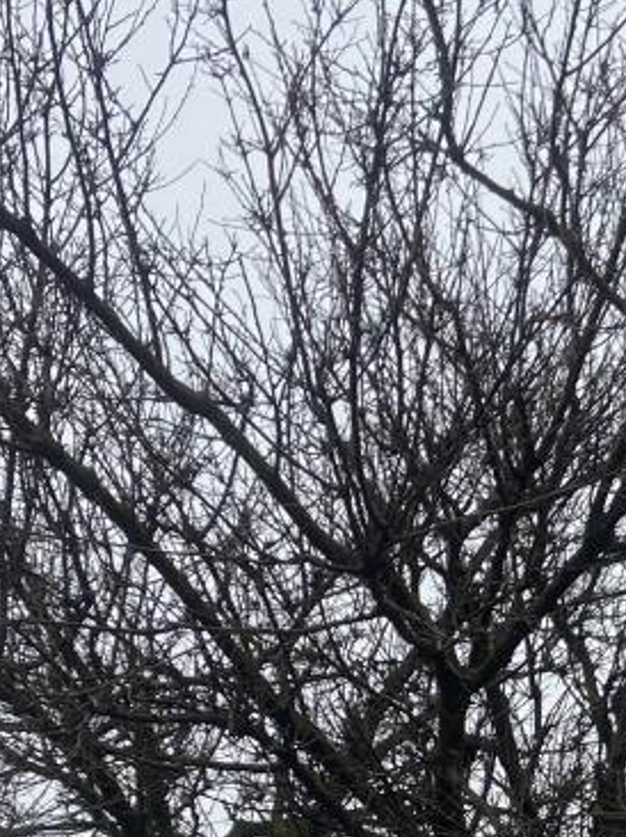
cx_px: 496
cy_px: 948
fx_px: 2342
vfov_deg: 19.3
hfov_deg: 15.1
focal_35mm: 97
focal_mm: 4.25
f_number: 1.8
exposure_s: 1/302
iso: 32
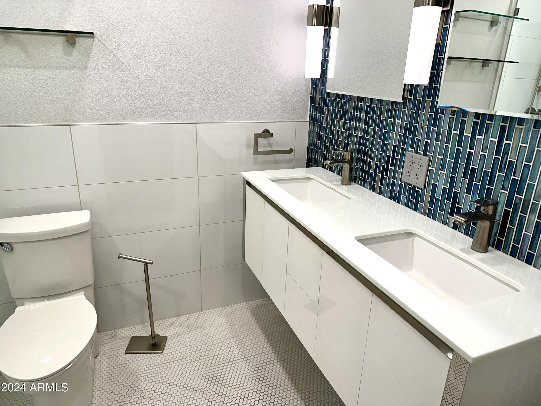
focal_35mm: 24
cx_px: 270
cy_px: 203
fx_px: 375
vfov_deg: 56.8
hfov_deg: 71.6
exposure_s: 1/120
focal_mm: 6.86
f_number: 1.78
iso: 80
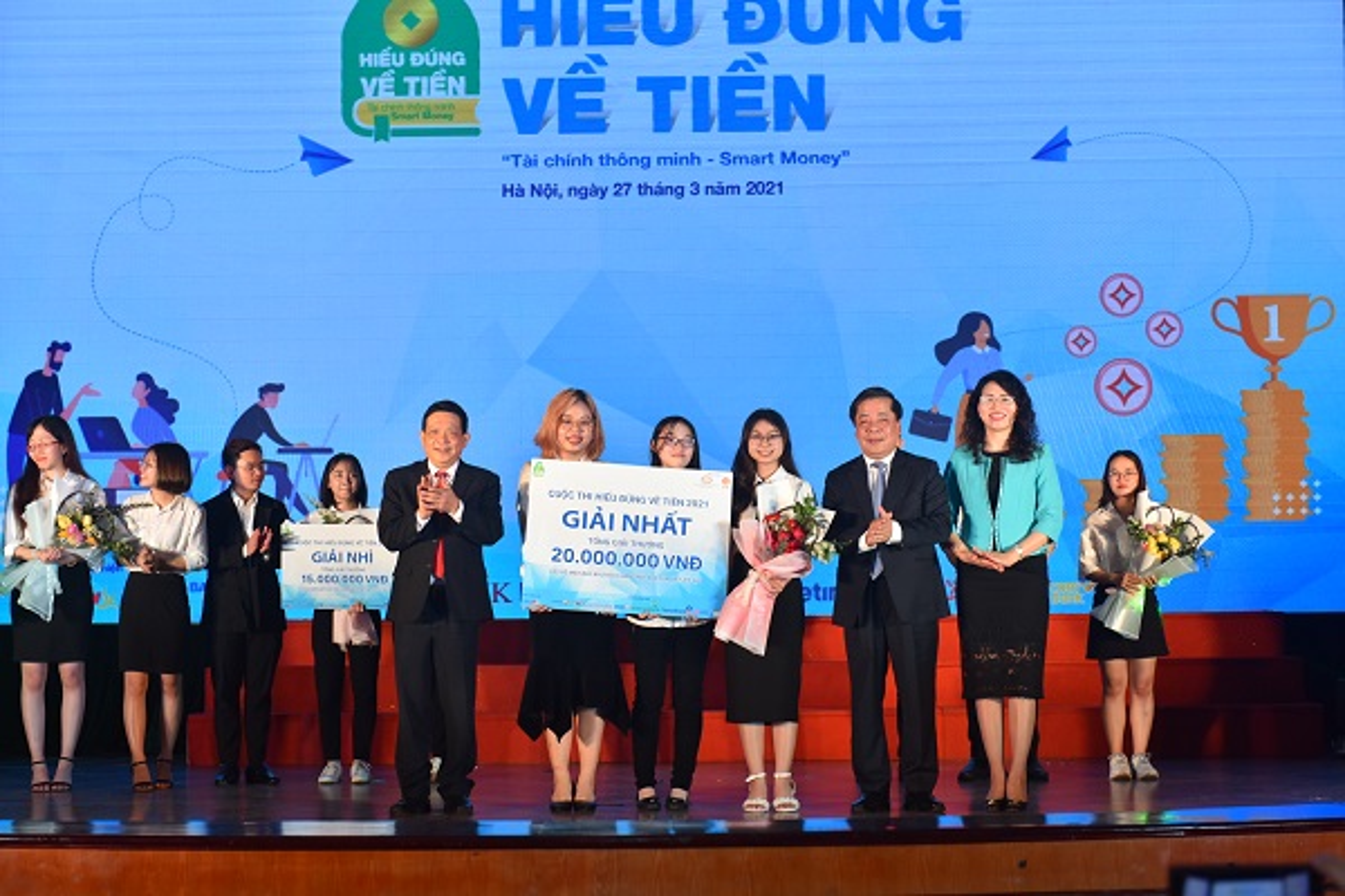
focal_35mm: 70
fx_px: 2615
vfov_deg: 19.5
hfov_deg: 28.8
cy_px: 448
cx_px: 672
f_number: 4.5
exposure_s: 1/250
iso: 640
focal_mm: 70
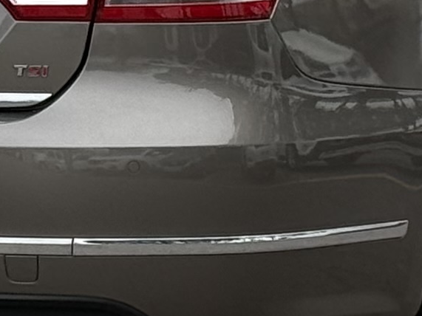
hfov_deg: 5.8
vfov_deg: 4.4
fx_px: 4132
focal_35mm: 339
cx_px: 123
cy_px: 25
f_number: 1.78
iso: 80
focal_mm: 6.76
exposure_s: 1/2577
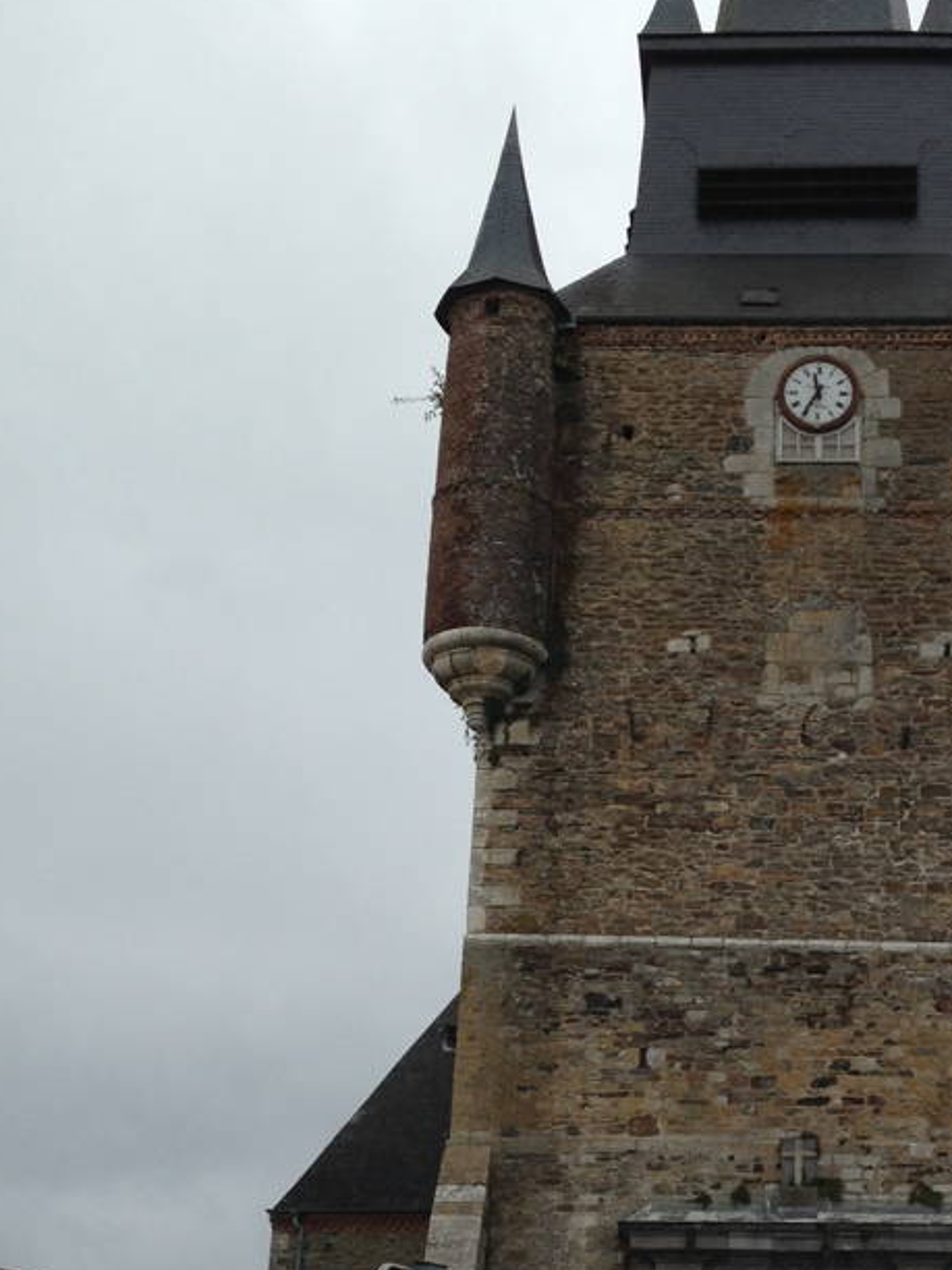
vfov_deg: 27.8
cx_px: 751
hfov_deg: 21.1
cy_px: 932
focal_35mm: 69
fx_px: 2530
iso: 50
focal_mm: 4.12
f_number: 2.4
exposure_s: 1/553
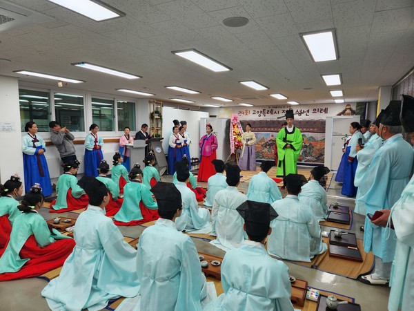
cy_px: 156
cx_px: 207
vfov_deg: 58.9
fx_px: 275
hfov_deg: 73.9
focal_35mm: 23
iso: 40
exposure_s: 1/120
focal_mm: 5.4
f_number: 1.8
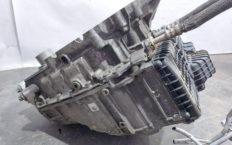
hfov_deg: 70.4
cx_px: 116
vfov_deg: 47.6
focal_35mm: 26
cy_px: 73
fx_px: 164
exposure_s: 1/20
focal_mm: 5.23
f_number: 1.8
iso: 500
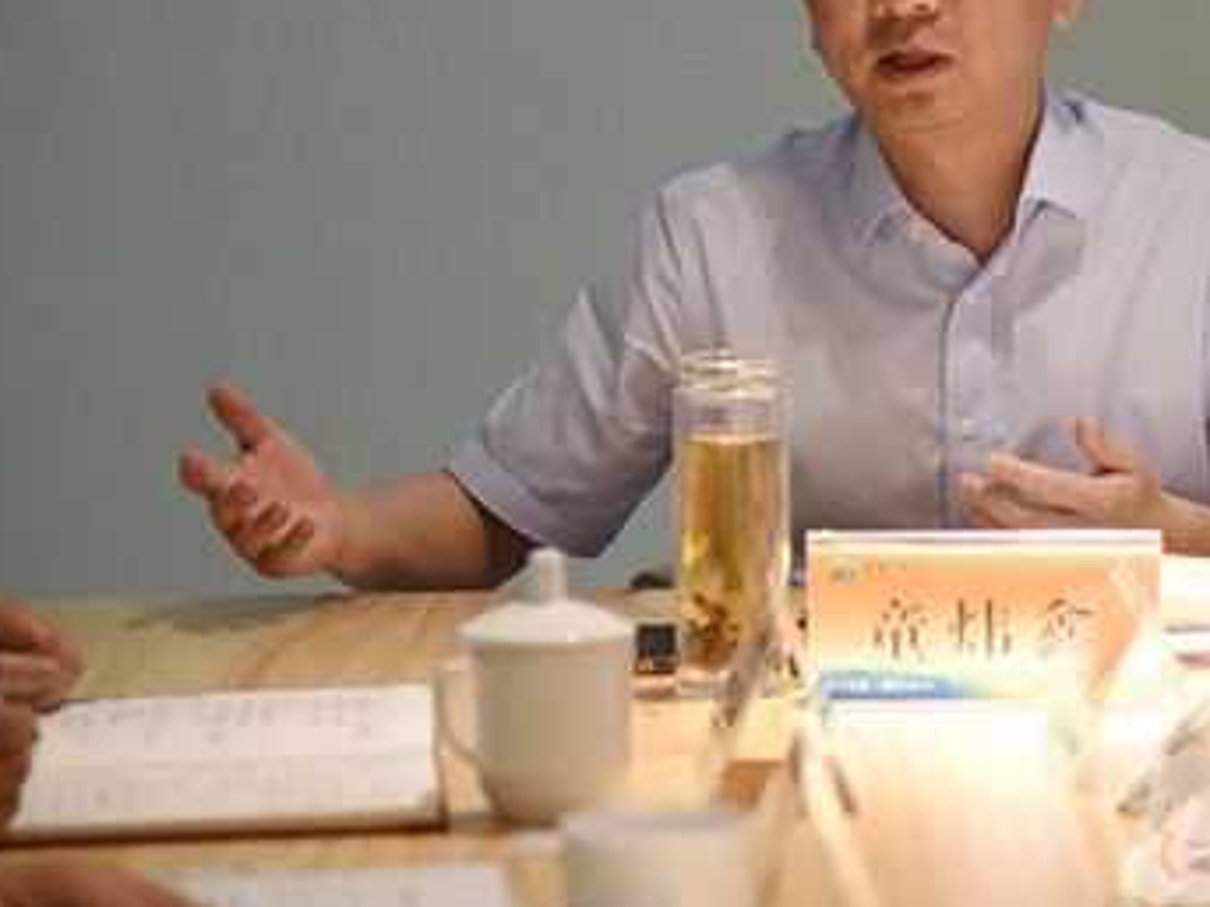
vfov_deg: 7.3
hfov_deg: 9.8
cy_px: 275
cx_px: 864
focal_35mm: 202
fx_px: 7058
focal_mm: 120
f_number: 4
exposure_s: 1/200
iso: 1800
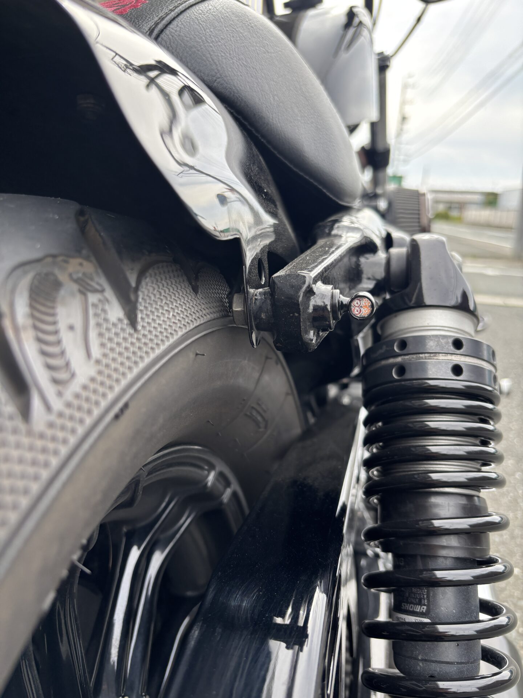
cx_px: 262
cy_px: 349
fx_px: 524
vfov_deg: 67.3
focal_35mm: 26
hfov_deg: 53.1
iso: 50
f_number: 1.6
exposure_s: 1/393
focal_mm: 5.96
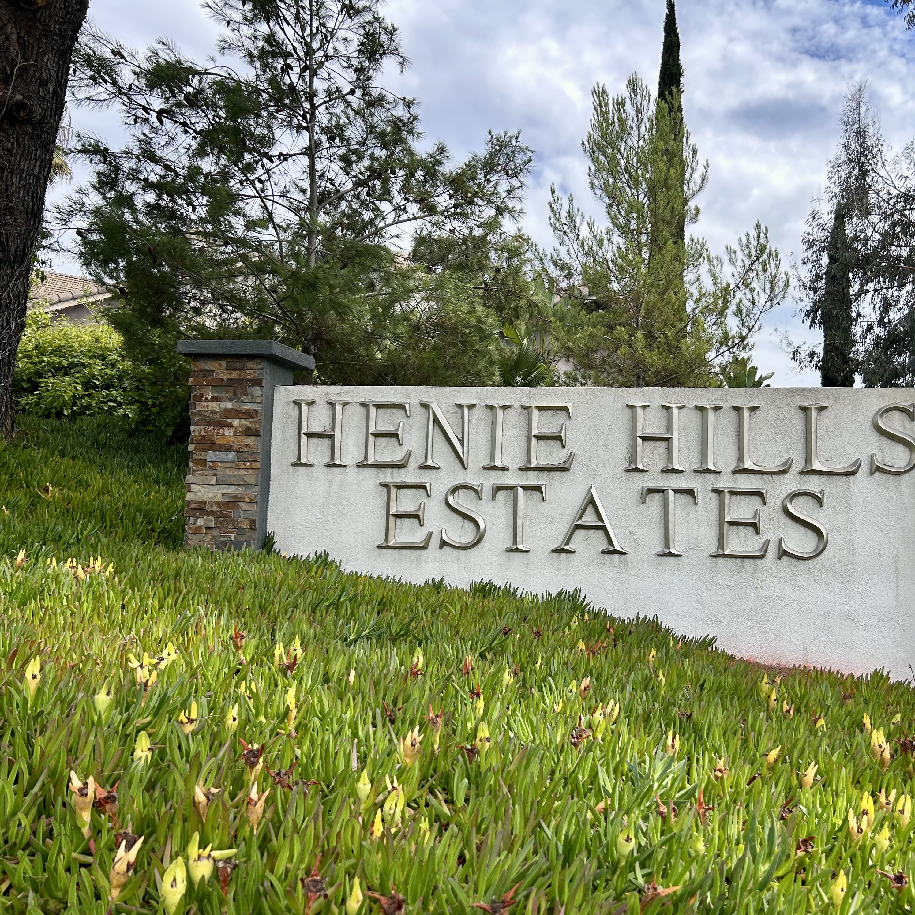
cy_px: 458
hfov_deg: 51.8
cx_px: 588
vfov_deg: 52.5
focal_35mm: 31
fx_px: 927
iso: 50
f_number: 1.5
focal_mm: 5.7
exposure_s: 1/2299
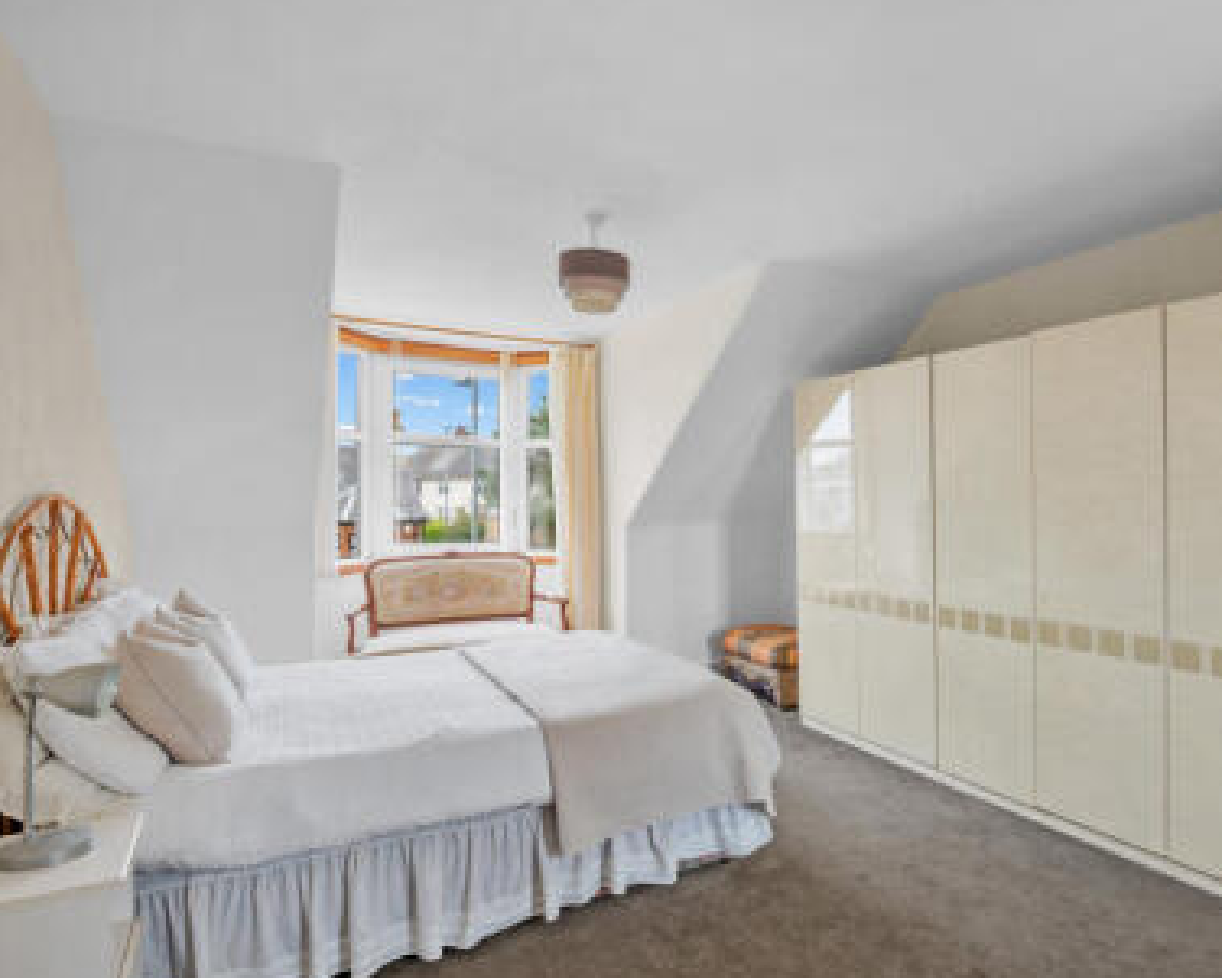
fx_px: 687
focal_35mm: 19
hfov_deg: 82.1
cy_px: 495
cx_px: 744
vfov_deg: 70.9
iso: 250
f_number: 9
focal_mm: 16
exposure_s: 1/3
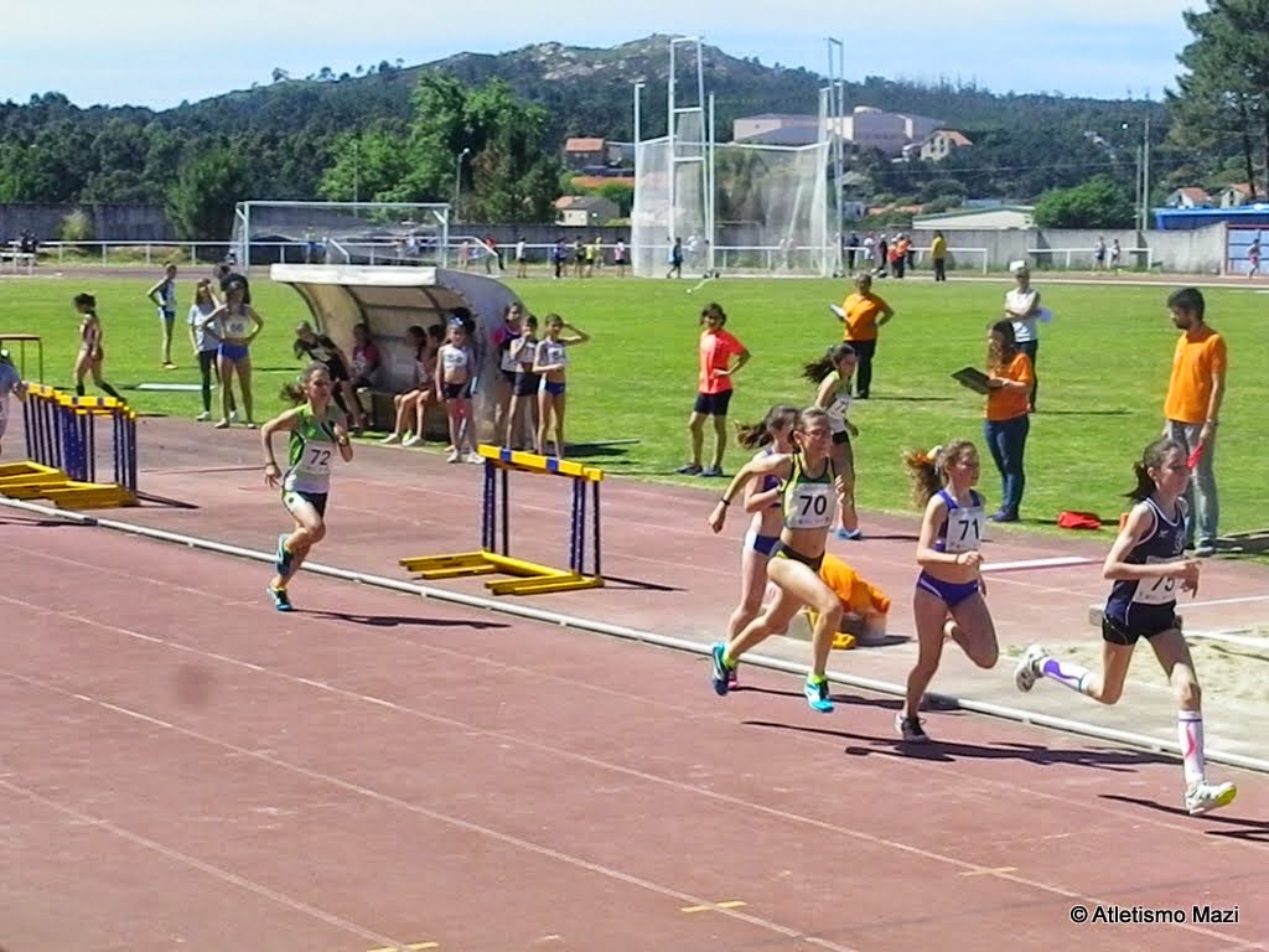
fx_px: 3116
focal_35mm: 85
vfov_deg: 17.4
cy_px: 476
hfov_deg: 23.0
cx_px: 634
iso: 640
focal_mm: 14.9
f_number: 13.3
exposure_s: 1/320
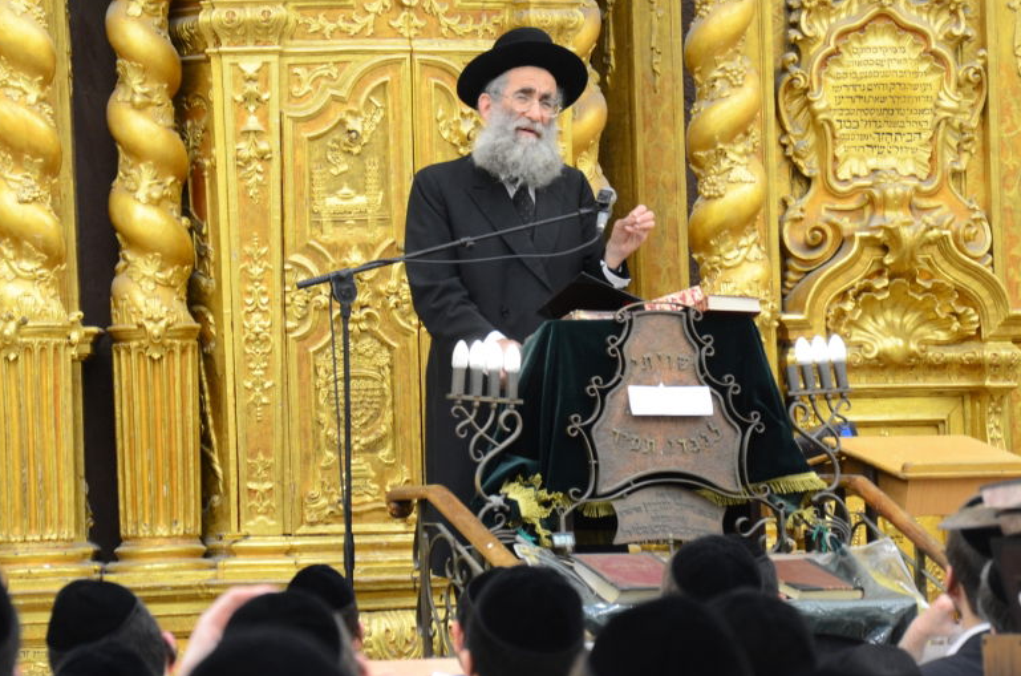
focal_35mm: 210
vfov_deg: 6.5
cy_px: 251
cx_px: 428
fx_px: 5933
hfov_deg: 9.8
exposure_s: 1/80
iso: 800
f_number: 5.6
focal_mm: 105
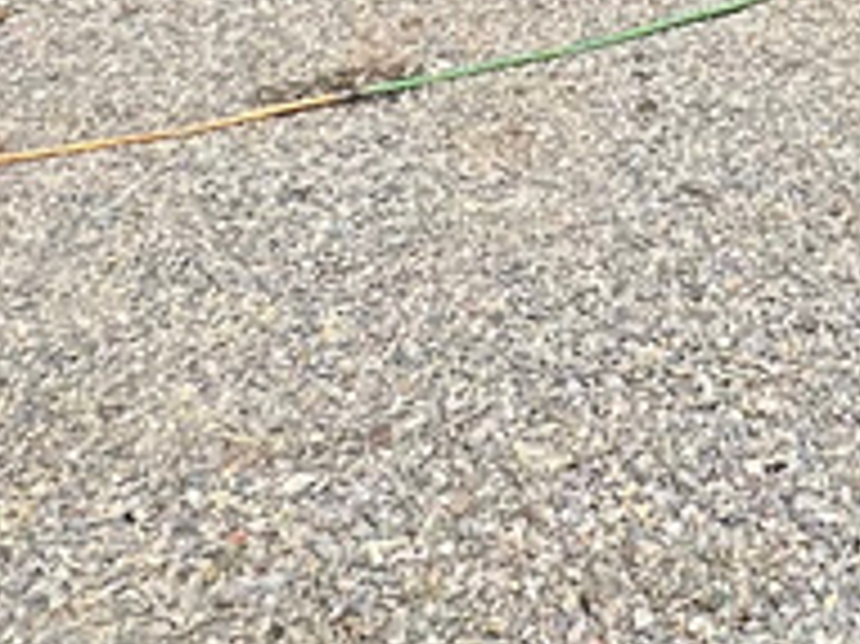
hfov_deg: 24.6
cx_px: 901
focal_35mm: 75
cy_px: -680
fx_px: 1862
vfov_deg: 15.4
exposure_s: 1/2506
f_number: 2.2
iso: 50
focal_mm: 2.22
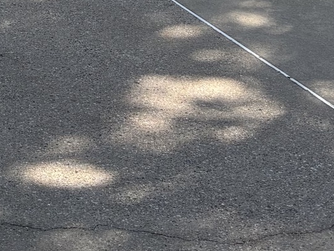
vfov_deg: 9.0
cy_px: -375
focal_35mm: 147
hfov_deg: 11.7
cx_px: -383
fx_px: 1419
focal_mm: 5.96
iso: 50
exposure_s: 1/486
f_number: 1.6
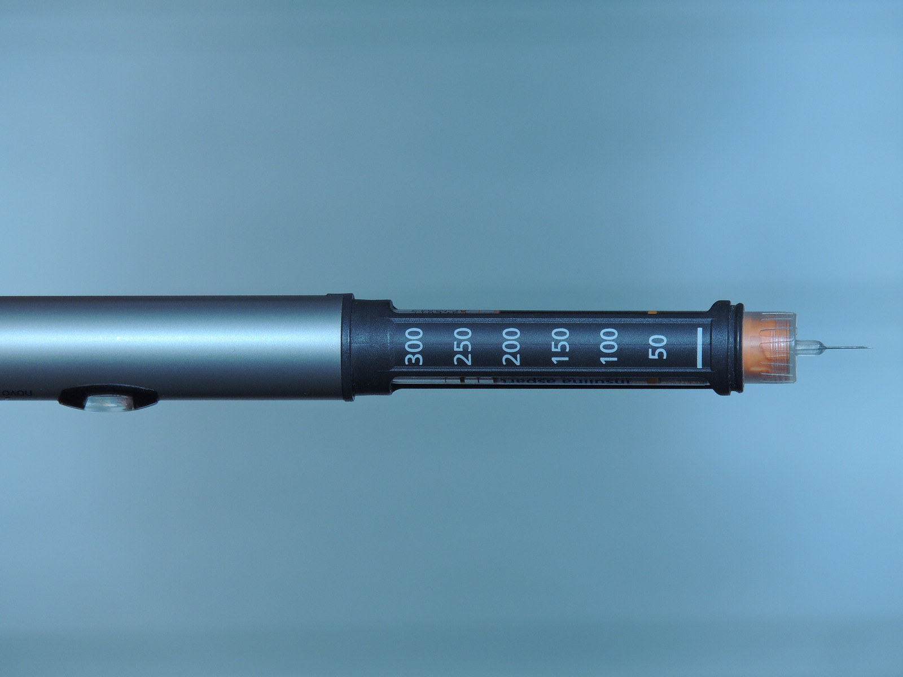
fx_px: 12261
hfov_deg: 4.2
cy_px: 338
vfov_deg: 3.2
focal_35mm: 470
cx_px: 452
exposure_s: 1/30
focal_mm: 83.8
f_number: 4.9
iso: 100
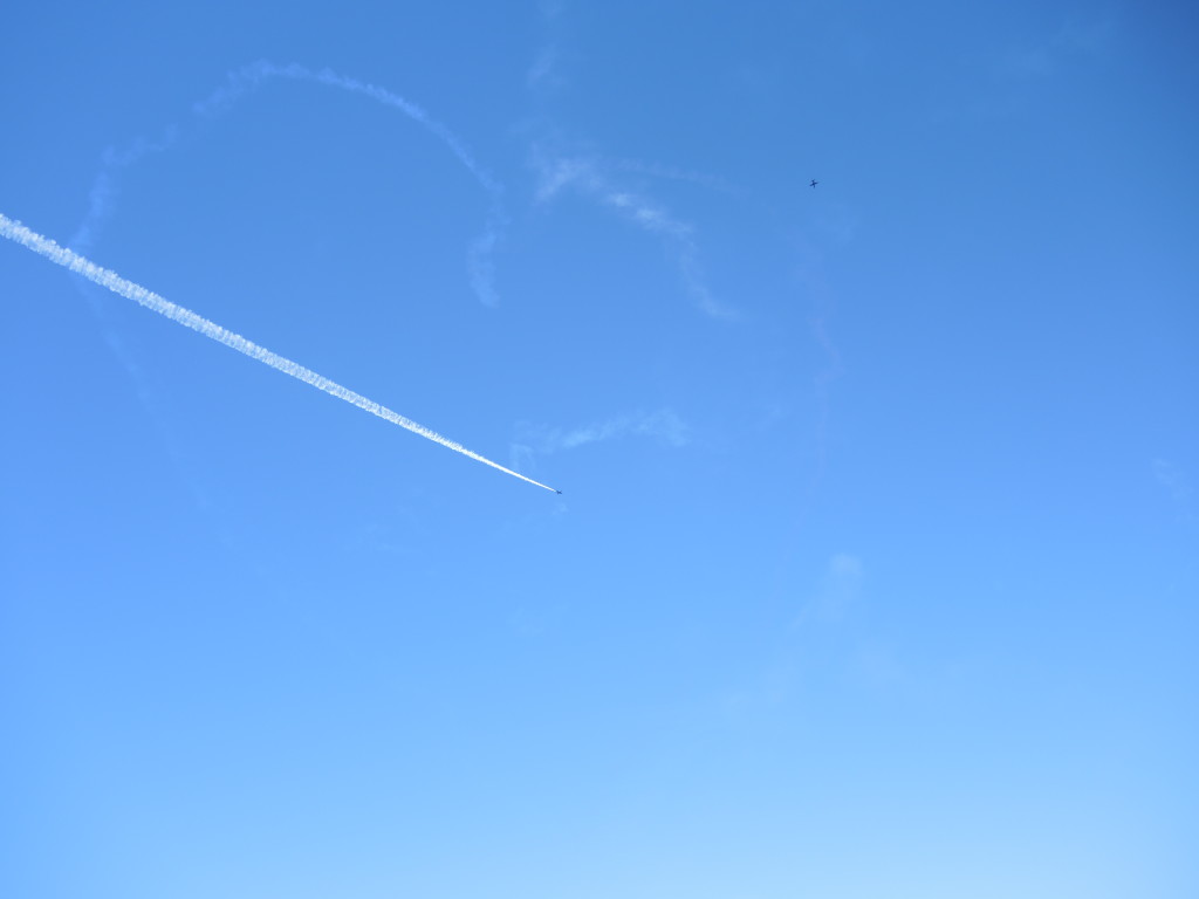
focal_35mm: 28
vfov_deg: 49.7
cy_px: 450
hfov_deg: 63.4
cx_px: 600
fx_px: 970
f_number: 2
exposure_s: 1/1250
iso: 80
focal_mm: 6
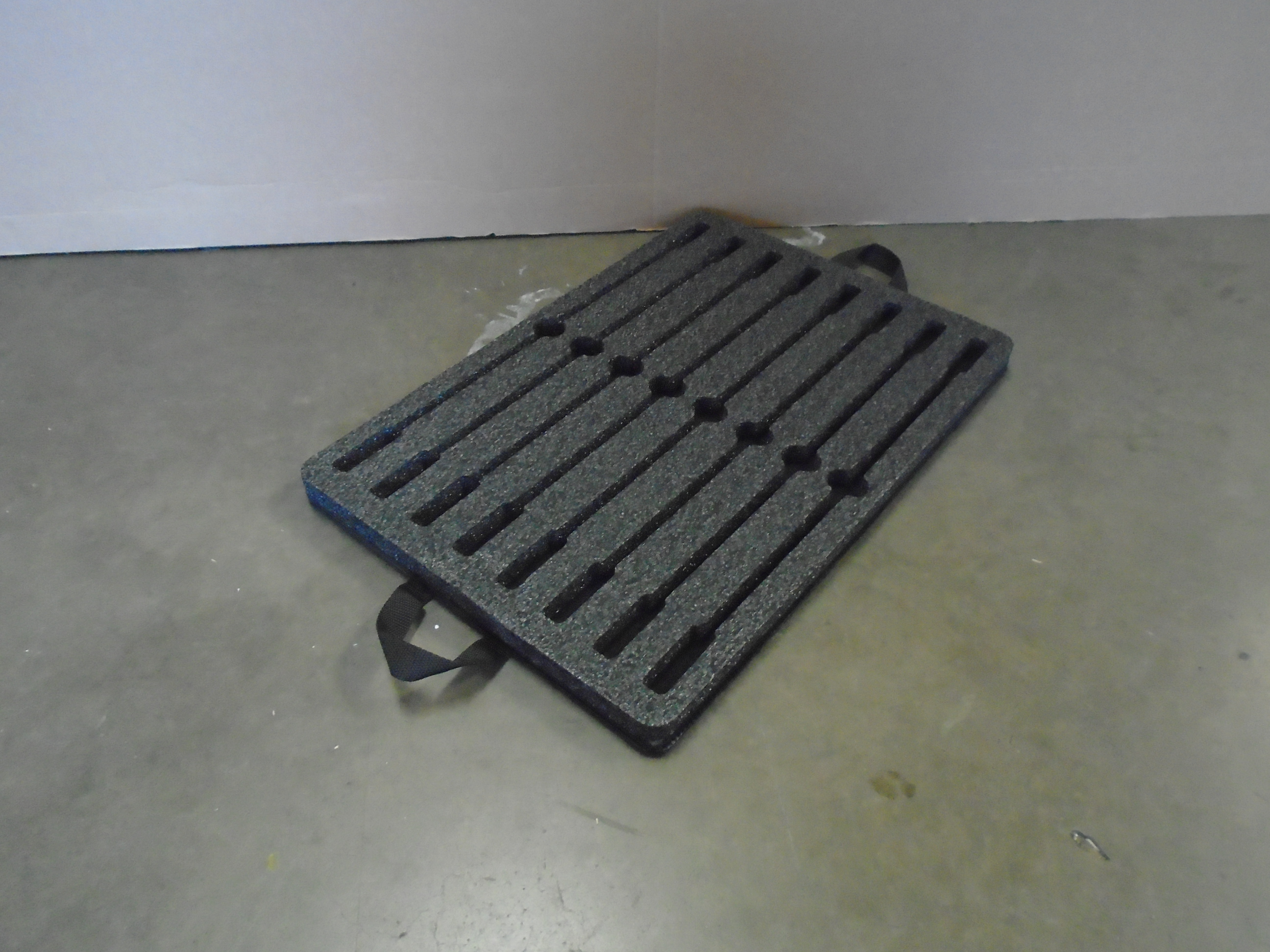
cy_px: 476
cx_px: 635
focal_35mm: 26
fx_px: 954
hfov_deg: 67.3
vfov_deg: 53.1
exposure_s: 1/80
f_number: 3.2
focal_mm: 4.6
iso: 800
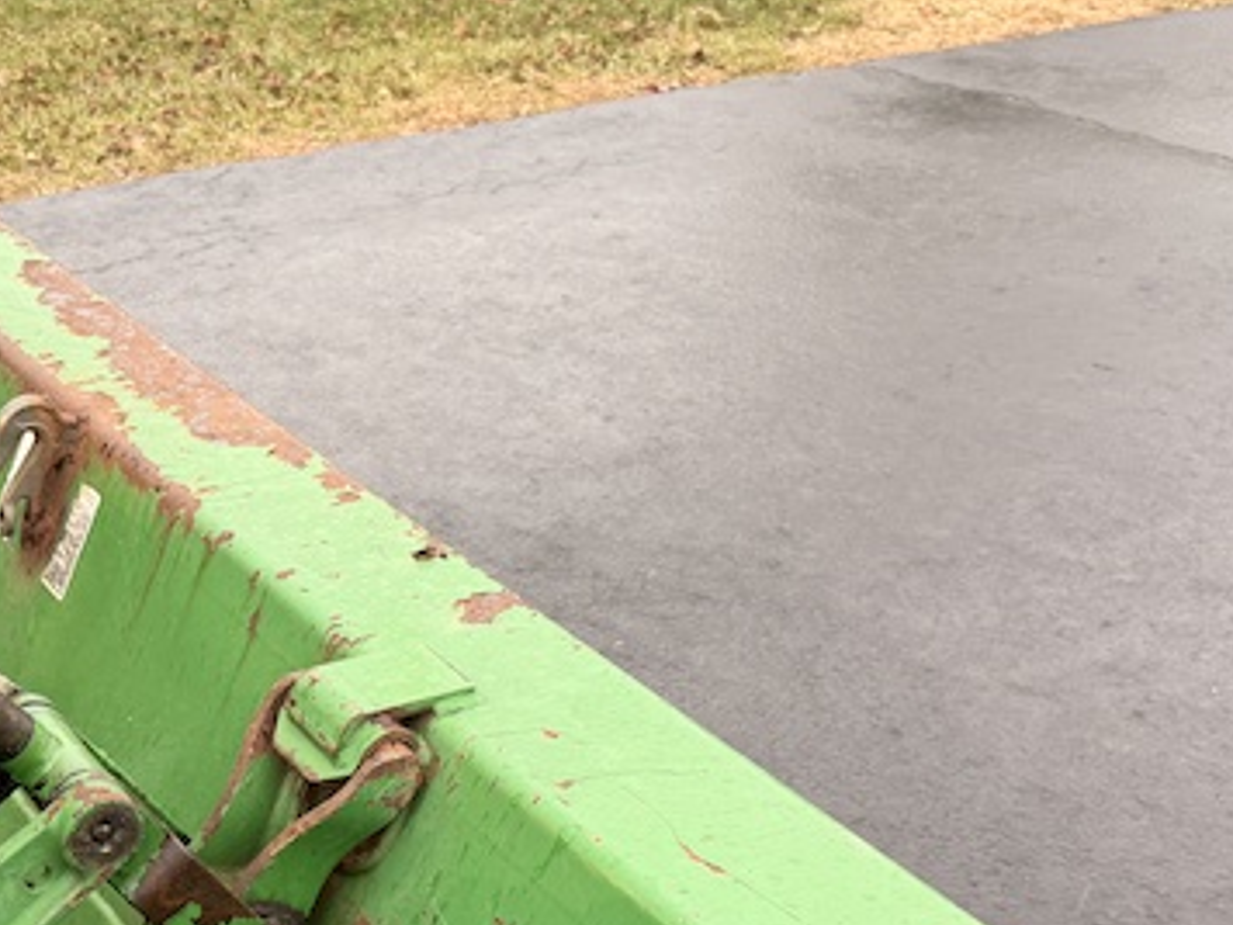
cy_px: 876
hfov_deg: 34.8
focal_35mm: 54
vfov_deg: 25.9
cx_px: 312
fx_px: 1923
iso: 64
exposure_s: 1/121
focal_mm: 6.76
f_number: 1.78
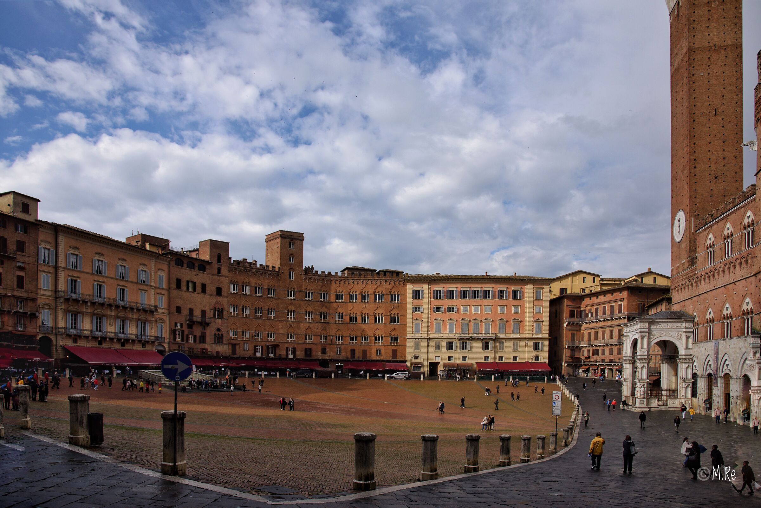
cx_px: 380
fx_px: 507
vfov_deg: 53.2
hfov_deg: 73.7
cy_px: 254
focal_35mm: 24
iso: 400
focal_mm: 24
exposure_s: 1/1250
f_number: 8
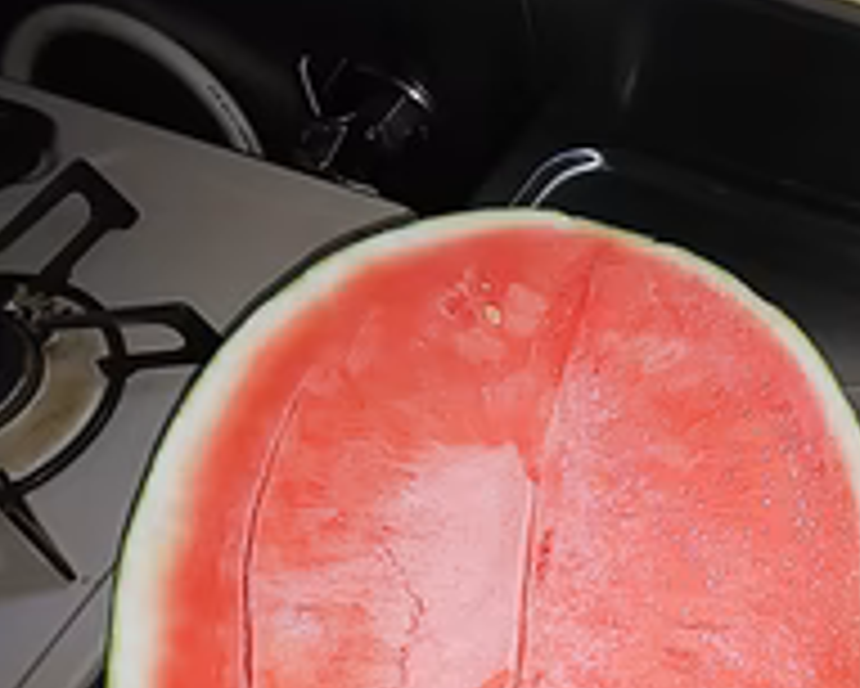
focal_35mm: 45
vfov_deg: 32.0
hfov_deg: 36.6
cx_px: 878
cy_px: 607
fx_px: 1146
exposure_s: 1/60
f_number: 1.94
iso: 50
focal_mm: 3.4
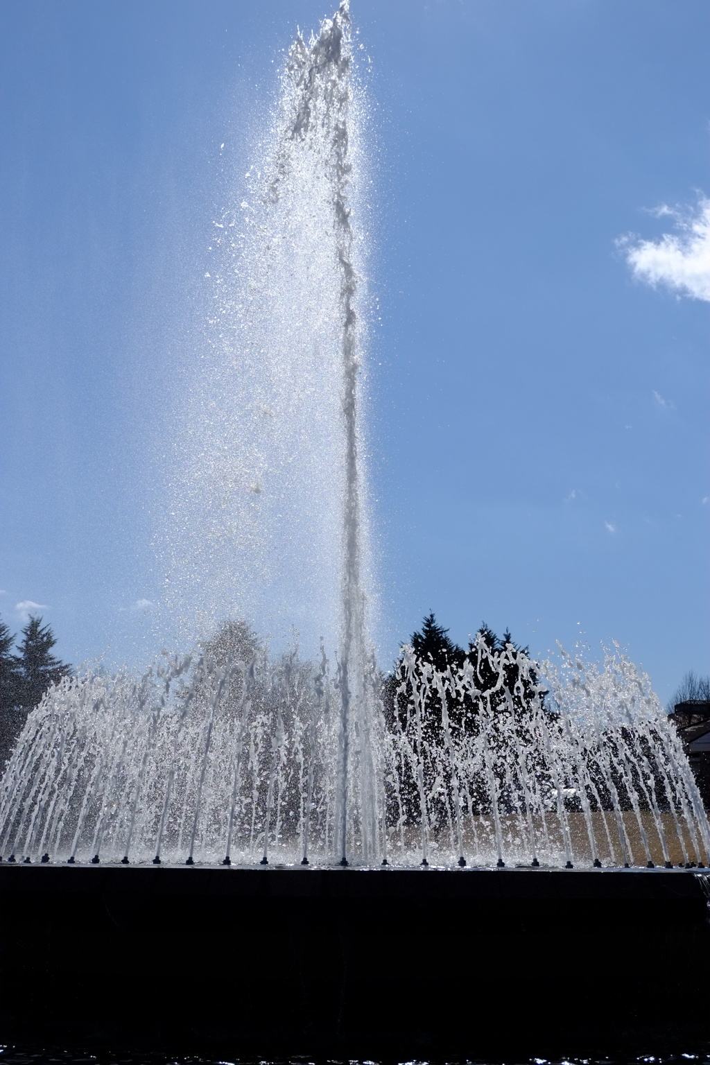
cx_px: 355
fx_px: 1568
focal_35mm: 53
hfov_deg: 25.5
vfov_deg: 37.5
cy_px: 532
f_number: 5.6
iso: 200
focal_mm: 35.5
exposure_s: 1/4000
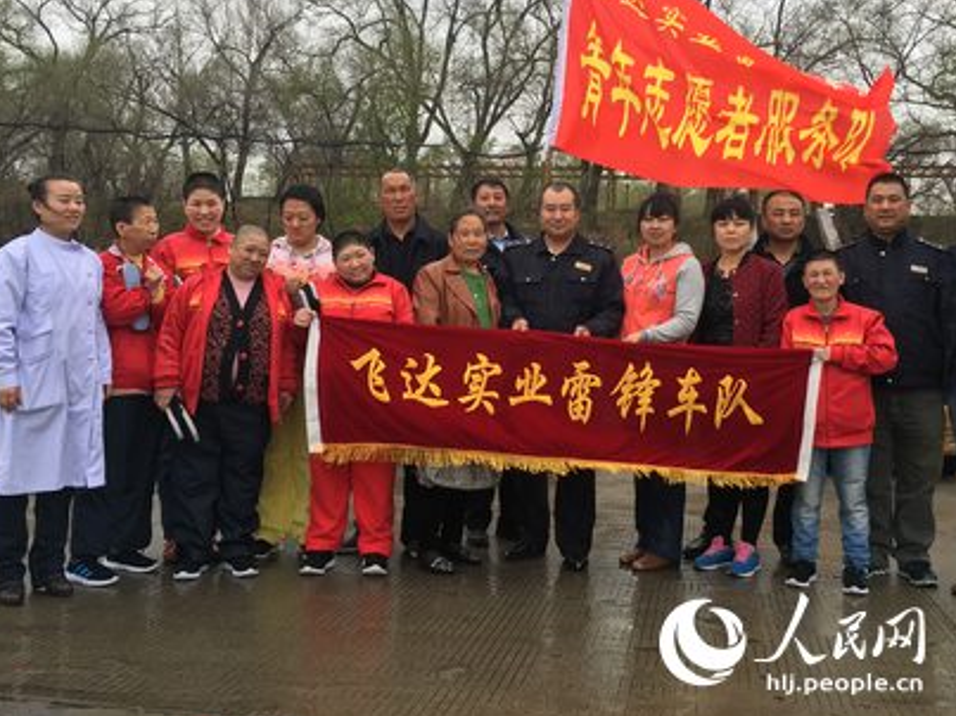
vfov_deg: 39.4
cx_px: 529
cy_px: 281
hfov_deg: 51.3
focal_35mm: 36
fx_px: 994
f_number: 2.2
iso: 25
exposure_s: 1/172
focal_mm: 4.15
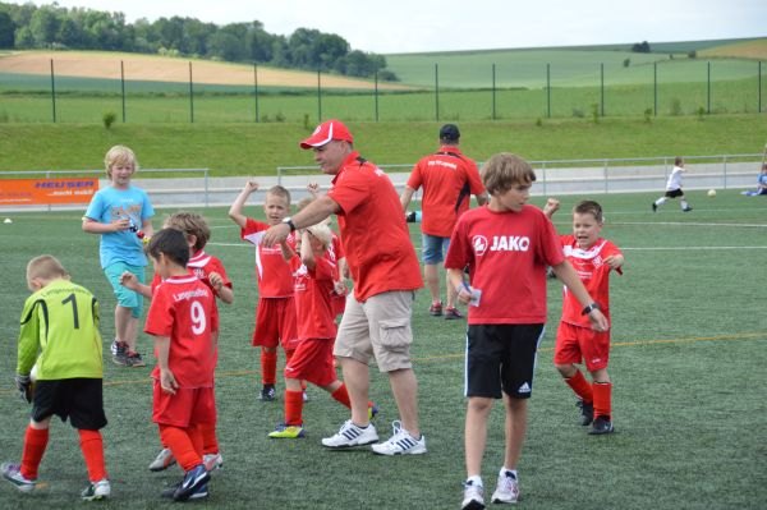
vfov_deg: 12.2
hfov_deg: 18.2
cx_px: 384
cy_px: 255
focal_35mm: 112
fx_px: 2395
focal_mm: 75
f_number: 5
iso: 400
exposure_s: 1/800
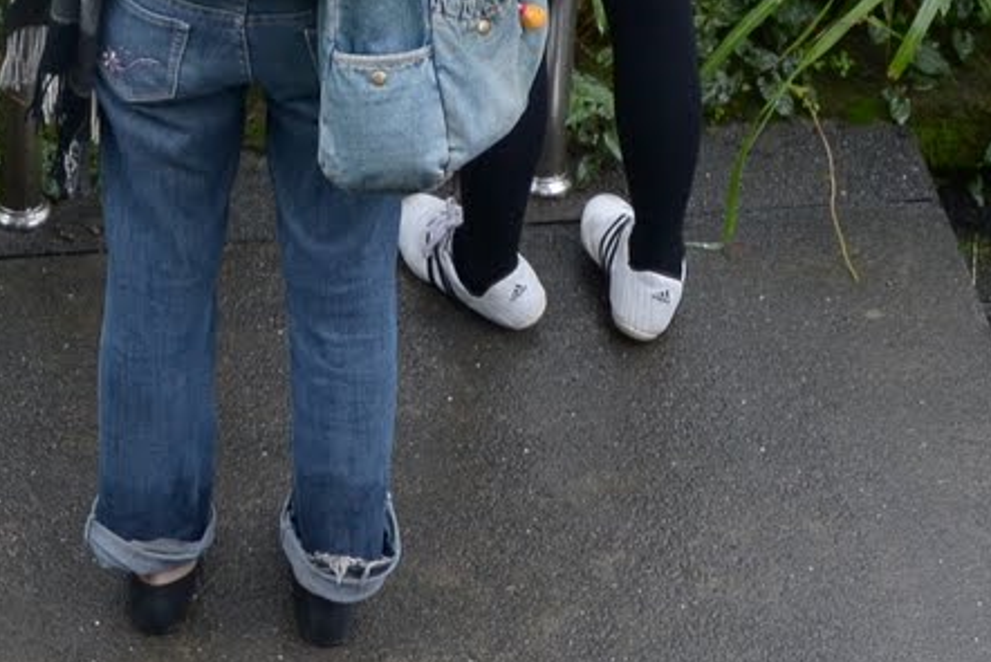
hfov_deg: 9.0
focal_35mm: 228
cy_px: -284
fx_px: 6278
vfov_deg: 6.0
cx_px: 312
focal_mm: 42
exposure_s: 1/100
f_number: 4.8
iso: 200
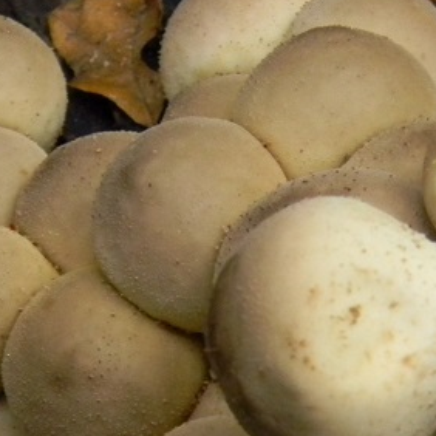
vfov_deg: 8.4
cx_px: 349
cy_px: 417
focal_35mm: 208
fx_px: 2964
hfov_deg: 8.4
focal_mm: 15.1
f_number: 4.5
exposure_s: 1/30.3
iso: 400
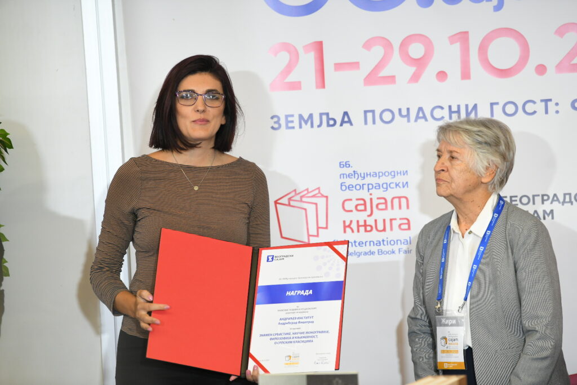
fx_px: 2725
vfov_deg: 8.1
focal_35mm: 170
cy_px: 192
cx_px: 288
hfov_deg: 12.1
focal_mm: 170
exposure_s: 1/200
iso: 1600
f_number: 3.5
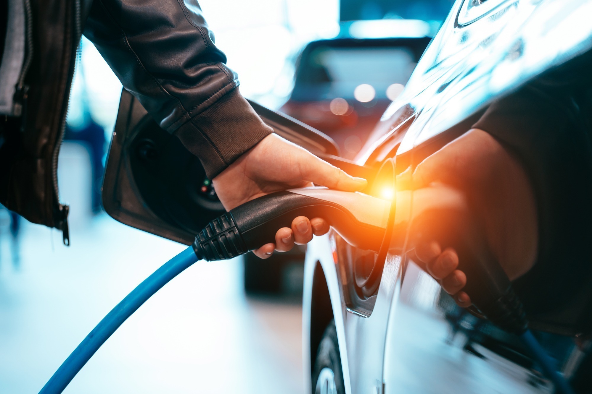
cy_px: 197
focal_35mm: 60
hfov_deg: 33.4
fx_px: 987
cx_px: 296
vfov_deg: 22.6
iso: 640
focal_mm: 60
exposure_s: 1/100
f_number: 3.2
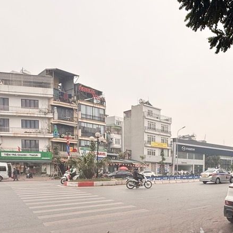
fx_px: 221
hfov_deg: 50.7
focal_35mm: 29
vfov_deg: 52.9
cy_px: 177
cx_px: 200
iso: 50
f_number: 2.2
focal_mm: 2.22
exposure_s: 1/479
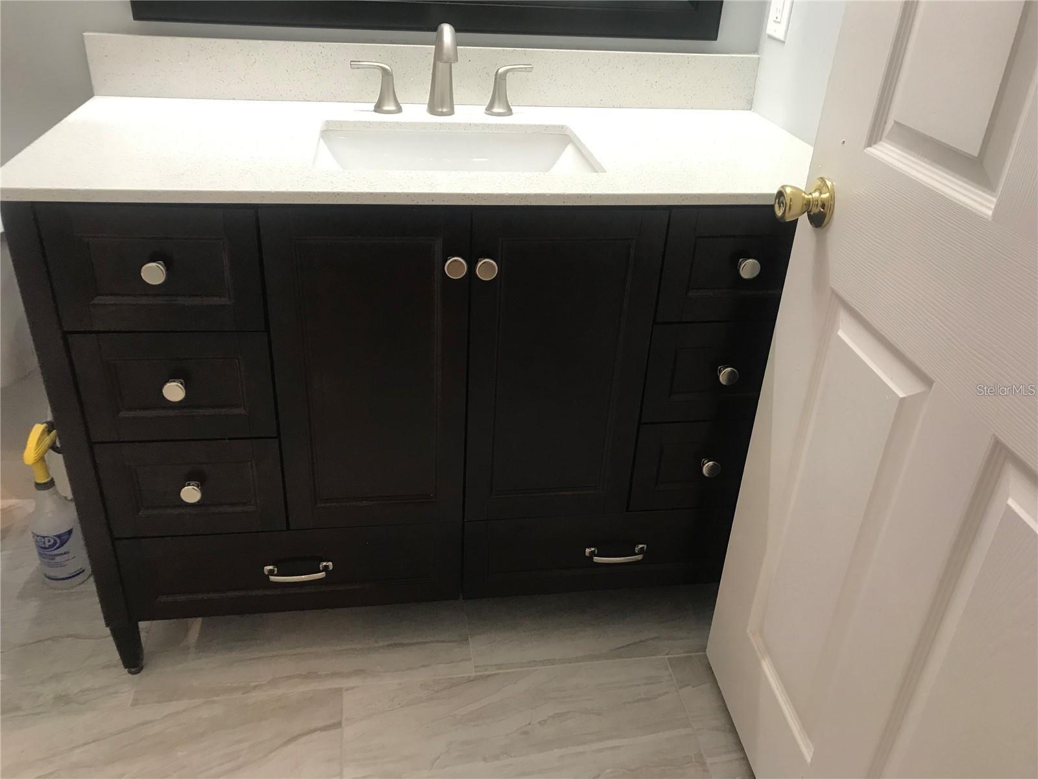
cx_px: 519
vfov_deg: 49.7
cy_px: 390
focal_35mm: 28
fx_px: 840
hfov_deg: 63.4
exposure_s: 1/24
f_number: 1.8
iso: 40
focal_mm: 3.99
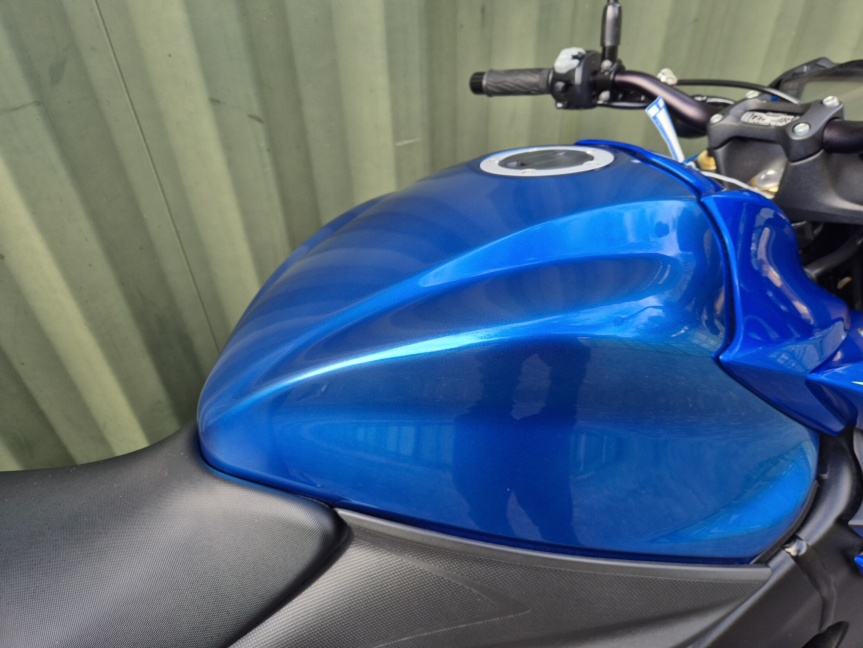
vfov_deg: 58.9
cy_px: 324
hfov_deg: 73.9
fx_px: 573
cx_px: 432
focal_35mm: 23
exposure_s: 1/180
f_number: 1.8
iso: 32
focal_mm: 5.4
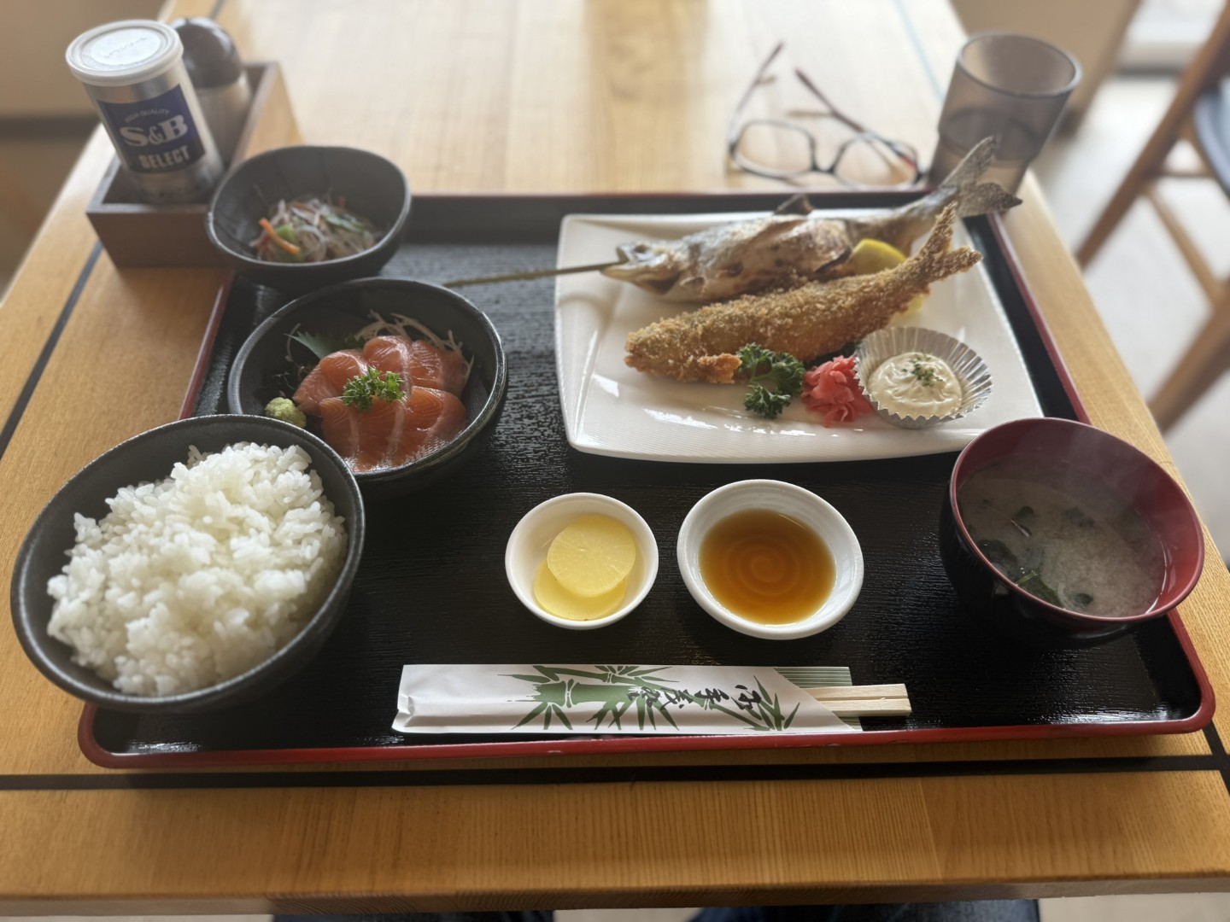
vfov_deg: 56.8
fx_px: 853
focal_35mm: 24
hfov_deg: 71.6
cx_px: 615
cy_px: 461
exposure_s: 1/342
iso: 80
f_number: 1.78
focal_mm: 6.76
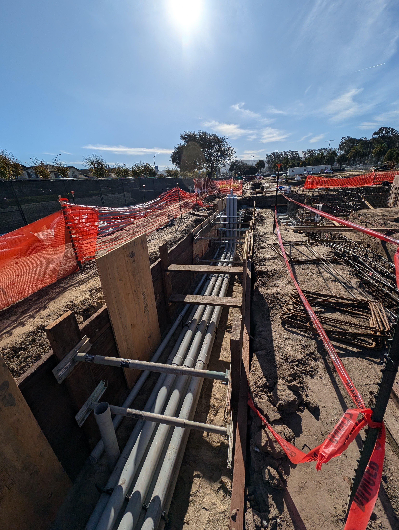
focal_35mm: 12
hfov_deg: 94.6
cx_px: 200
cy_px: 265
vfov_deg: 110.5
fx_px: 184
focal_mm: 2.23
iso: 43
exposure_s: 1/4762
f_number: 1.95
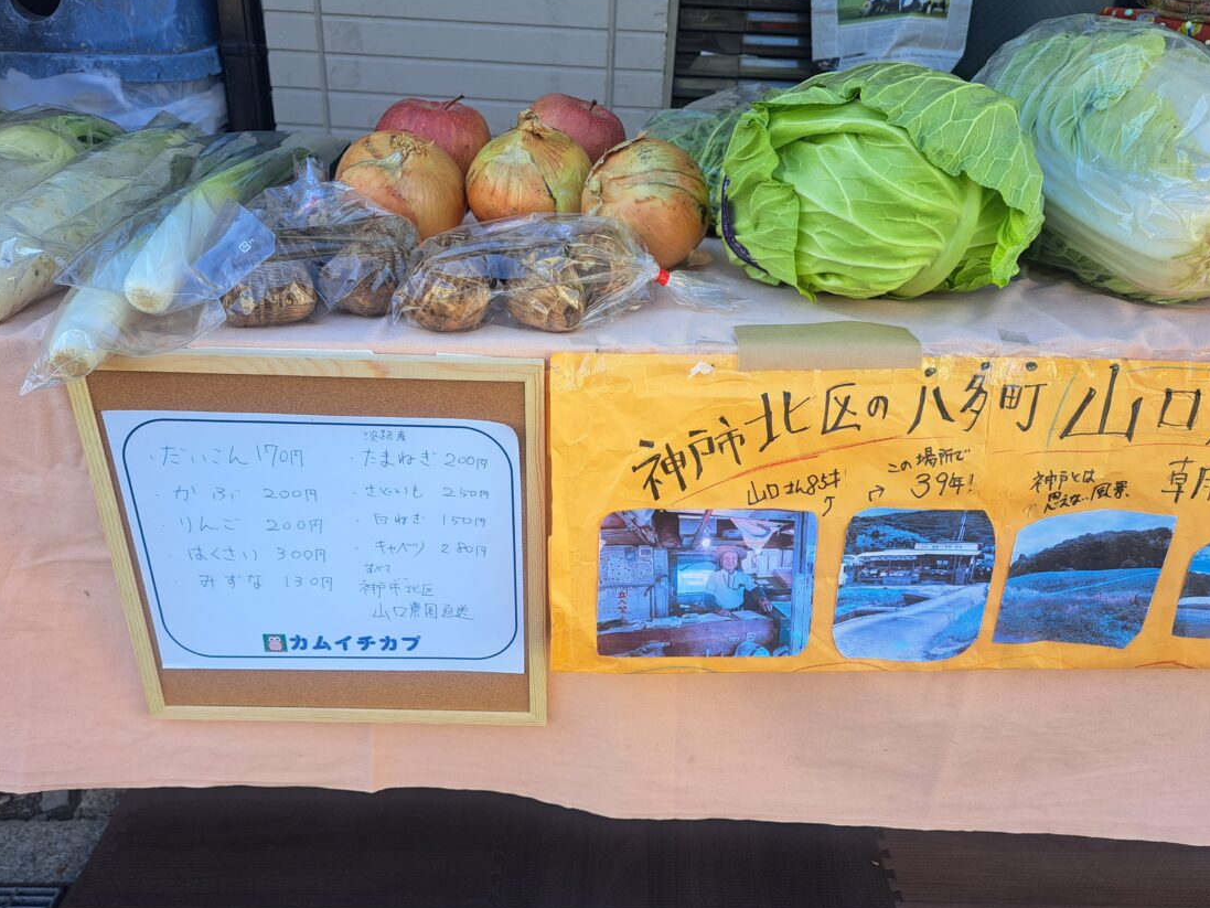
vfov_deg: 49.7
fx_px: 979
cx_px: 632
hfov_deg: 63.4
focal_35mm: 28
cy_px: 499
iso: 50
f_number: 1.8
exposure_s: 1/202
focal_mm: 5.23
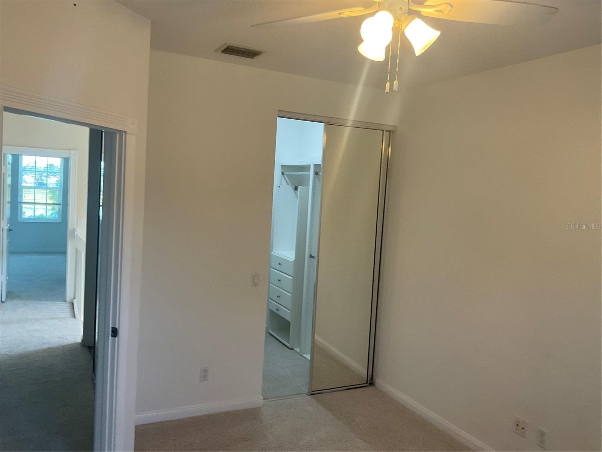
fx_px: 504
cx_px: 301
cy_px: 226
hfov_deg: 61.7
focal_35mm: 29
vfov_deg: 48.2
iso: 64
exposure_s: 1/60
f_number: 1.8
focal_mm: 3
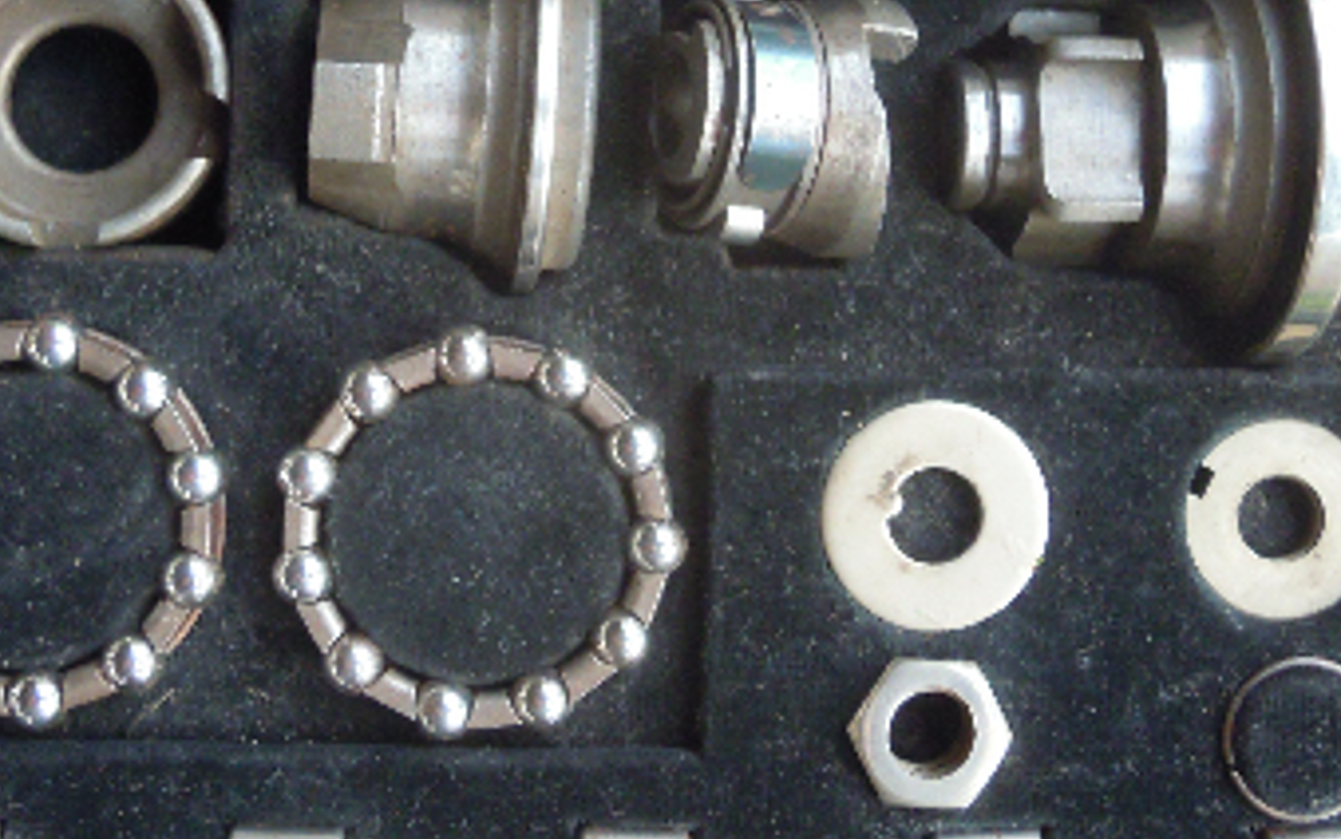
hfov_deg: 36.3
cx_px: 641
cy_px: 249
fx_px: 2047
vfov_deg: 23.0
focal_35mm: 56
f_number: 2.7
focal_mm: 5
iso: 400
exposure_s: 1/40
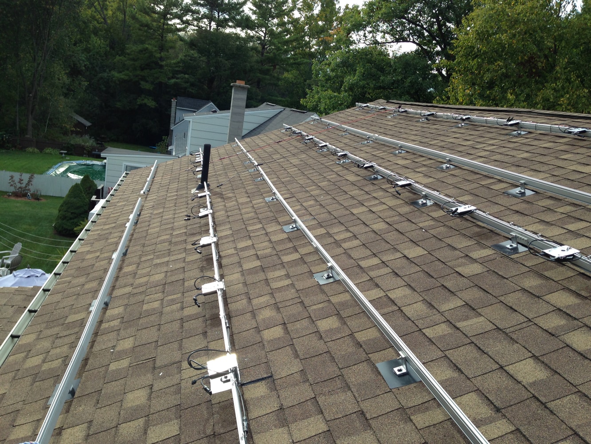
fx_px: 563
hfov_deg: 55.3
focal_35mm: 33
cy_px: 222
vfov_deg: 43.0
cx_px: 296
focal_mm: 4.12
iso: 50
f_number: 2.4
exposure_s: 1/526
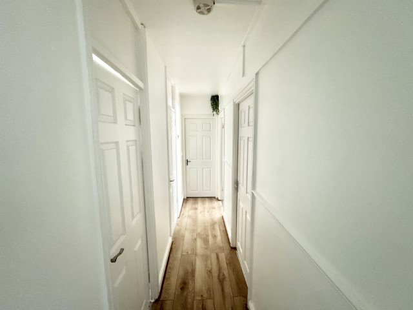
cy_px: 155
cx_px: 206
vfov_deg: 85.7
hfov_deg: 102.1
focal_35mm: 14
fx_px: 167
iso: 800
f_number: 2.2
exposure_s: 1/60
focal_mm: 2.22
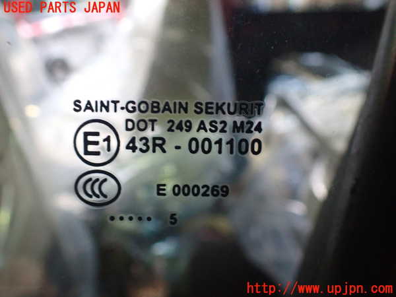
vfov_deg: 46.8
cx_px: 198
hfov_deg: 60.0
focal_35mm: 30
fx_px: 343
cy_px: 148
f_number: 2.3
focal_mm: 5.4
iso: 800
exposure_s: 1/40
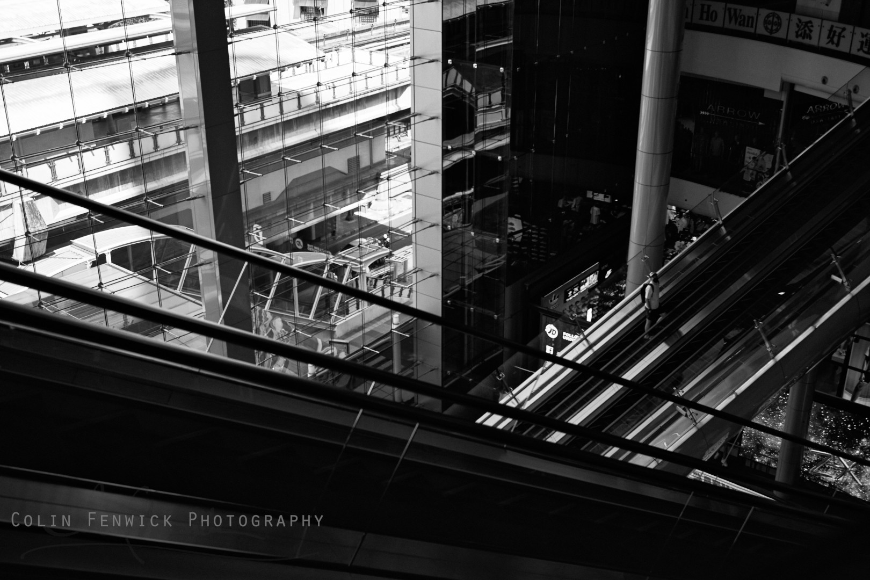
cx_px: 435
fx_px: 991
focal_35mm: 41
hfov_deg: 47.4
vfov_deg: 32.6
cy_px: 290
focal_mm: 27
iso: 1250
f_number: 5.6
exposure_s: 1/680
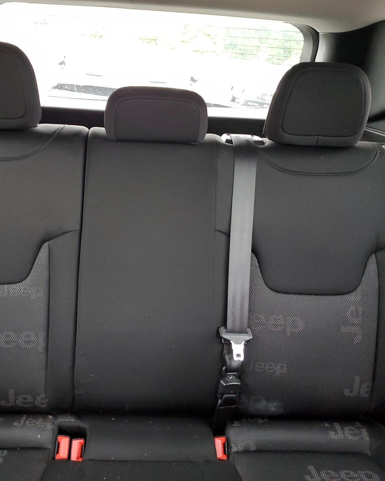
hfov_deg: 43.2
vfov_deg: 52.8
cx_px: 157
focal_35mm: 34
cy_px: 240
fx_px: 484
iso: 207
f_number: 1.5
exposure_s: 1/60.2
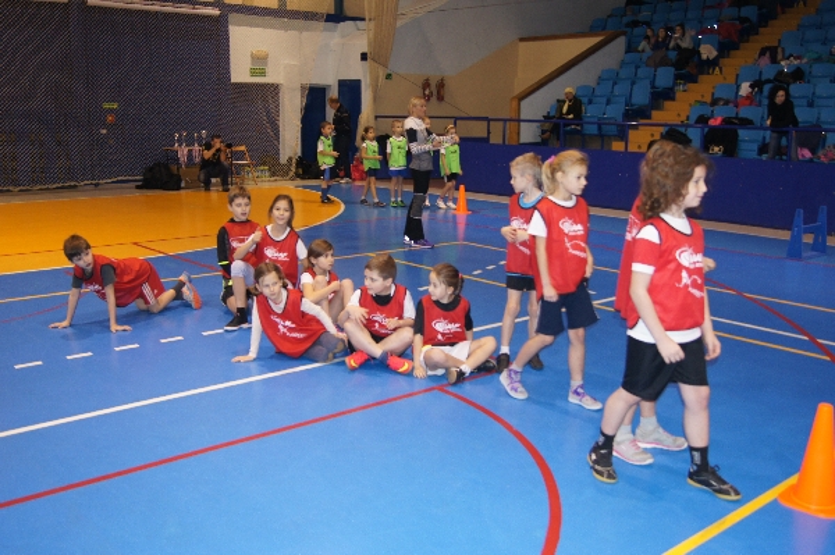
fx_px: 834
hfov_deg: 53.2
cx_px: 418
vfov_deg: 36.8
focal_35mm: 36
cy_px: 278
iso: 400
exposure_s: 1/60
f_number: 4
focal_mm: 24
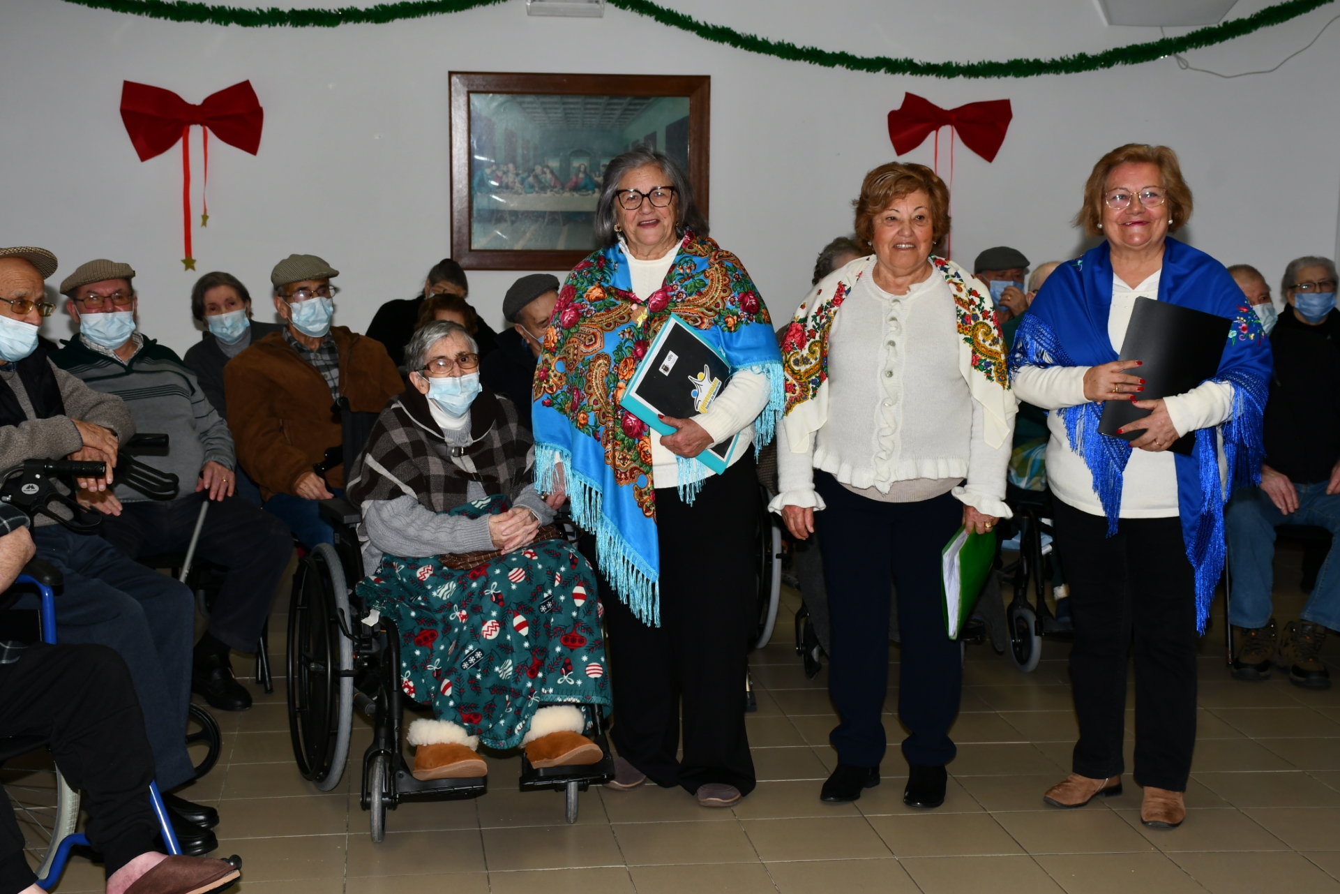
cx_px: 670
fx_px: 1936
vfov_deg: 26.0
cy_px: 447
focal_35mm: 52
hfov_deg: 38.2
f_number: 6.3
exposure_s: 1/80
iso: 200
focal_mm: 35
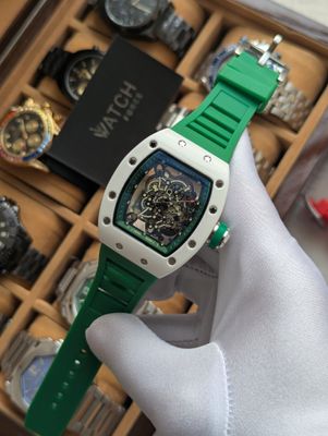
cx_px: 164
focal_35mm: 48
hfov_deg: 30.3
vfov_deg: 39.6
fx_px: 605
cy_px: 218
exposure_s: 1/402
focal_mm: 6.81
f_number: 1.85
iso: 47
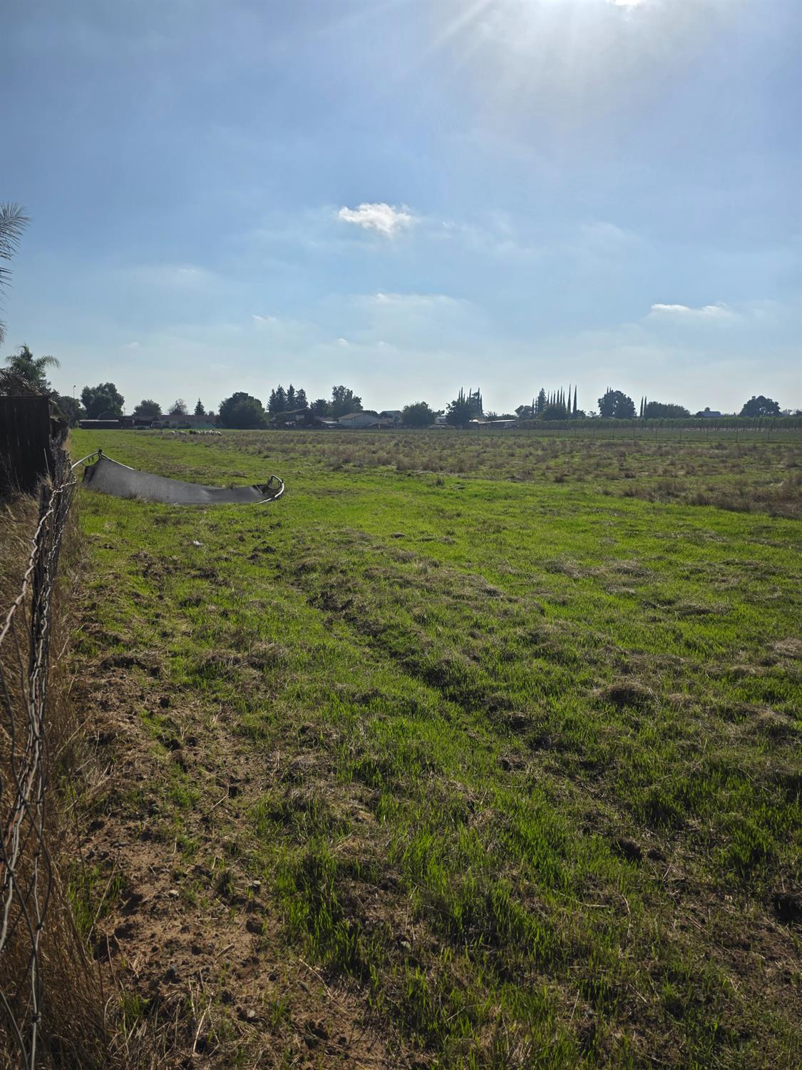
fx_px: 710
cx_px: 401
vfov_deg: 73.9
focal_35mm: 23
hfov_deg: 58.9
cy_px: 535
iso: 40
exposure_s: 1/7944
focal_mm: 6.3
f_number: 1.7
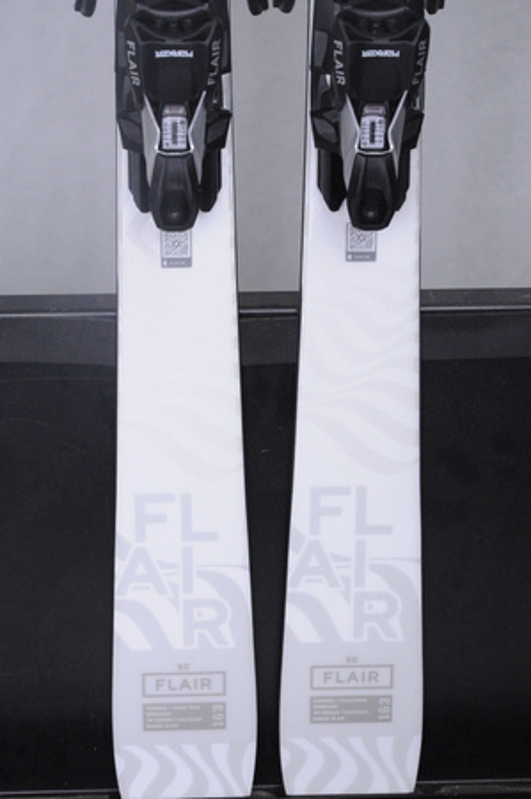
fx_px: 2195
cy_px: 400
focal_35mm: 99
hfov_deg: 13.8
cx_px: 266
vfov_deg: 20.6
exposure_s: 1/125
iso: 3200
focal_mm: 66
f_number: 8
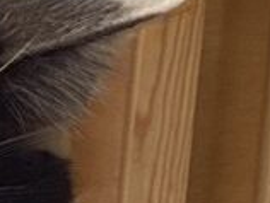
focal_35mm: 196
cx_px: -335
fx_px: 1531
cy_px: 484
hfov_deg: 9.2
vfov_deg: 7.2
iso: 25
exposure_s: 1/121
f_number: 2.4
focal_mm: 3.3
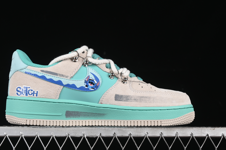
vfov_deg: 14.9
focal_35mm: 92
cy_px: 69
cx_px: 99
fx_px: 577
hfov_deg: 22.1
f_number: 8
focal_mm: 50
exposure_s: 1/80
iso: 160
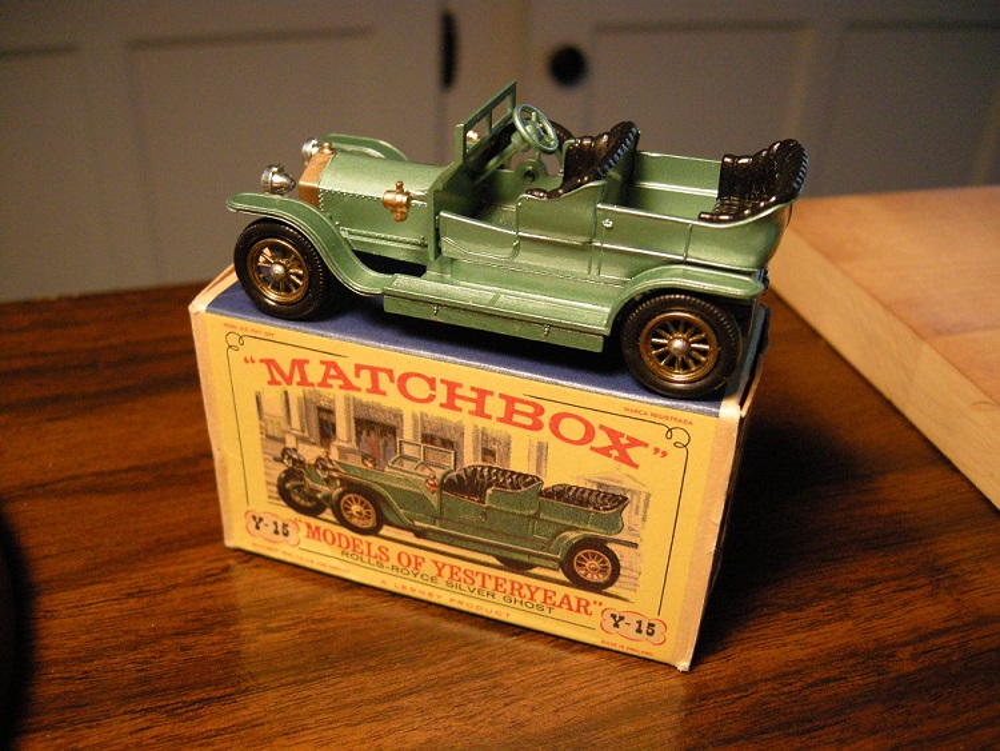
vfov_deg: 40.7
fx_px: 1011
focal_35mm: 35
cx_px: 500
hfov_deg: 52.6
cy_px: 376
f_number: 2.7
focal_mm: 7.5
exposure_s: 1/52.8
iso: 400
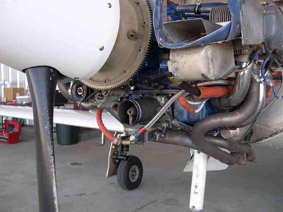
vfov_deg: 37.7
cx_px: 142
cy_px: 106
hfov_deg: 49.0
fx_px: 311
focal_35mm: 38
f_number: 2.8
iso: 100
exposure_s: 1/96.8
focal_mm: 8
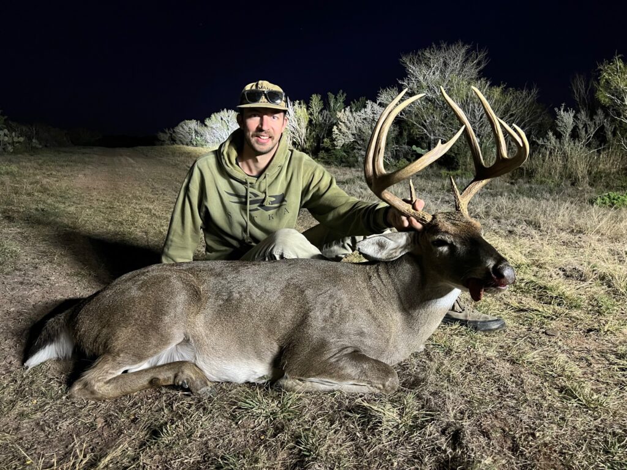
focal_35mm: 26
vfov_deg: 53.1
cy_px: 235
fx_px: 471
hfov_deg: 67.3
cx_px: 314
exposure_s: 1/35
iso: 640
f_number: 1.5
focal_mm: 5.7
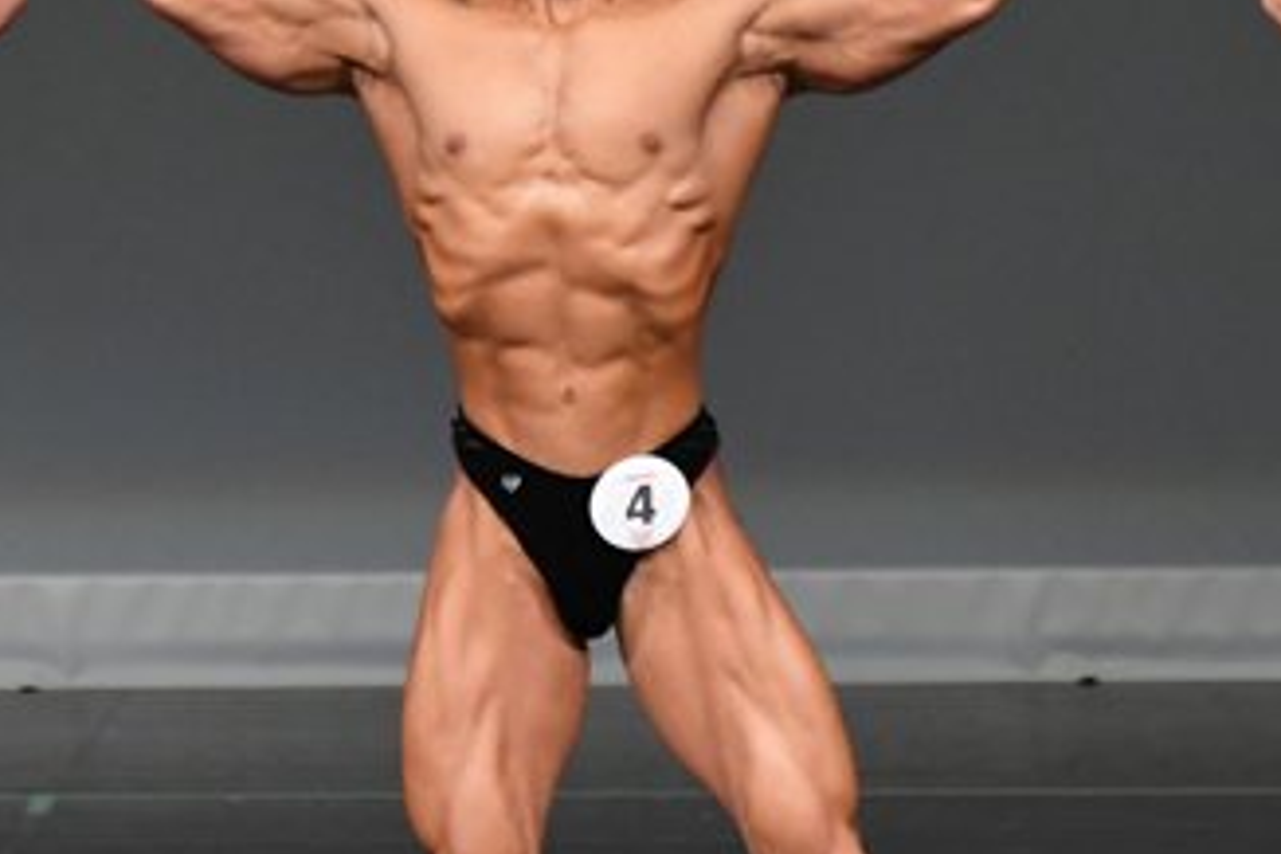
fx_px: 29069
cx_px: 166
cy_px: 501
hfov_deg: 2.5
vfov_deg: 1.7
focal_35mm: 817
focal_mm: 230
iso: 4000
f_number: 5.6
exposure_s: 1/400
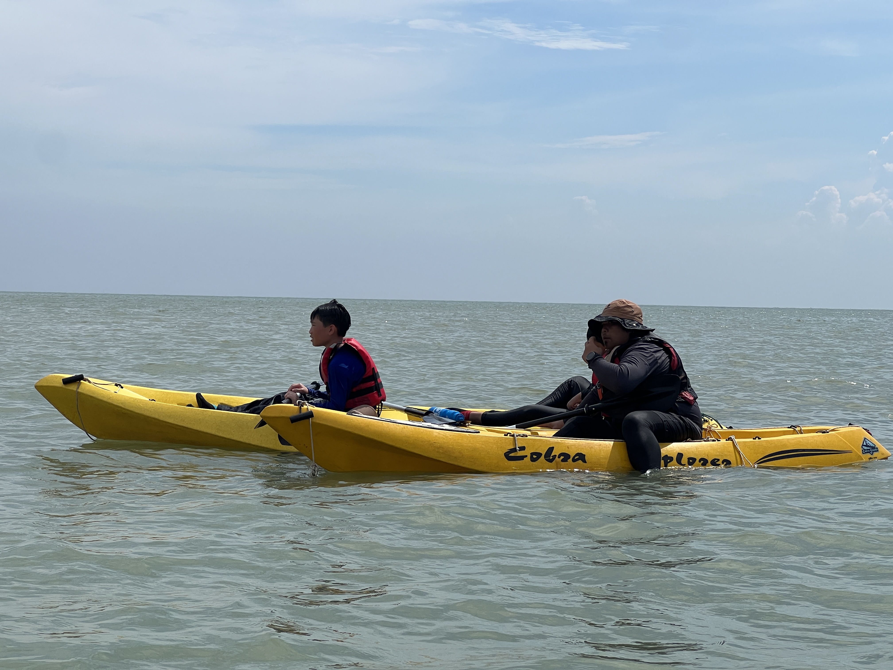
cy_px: 335
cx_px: 446
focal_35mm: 77
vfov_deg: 19.1
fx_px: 1986
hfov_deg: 25.3
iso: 32
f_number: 2.8
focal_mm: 9
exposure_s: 1/1980
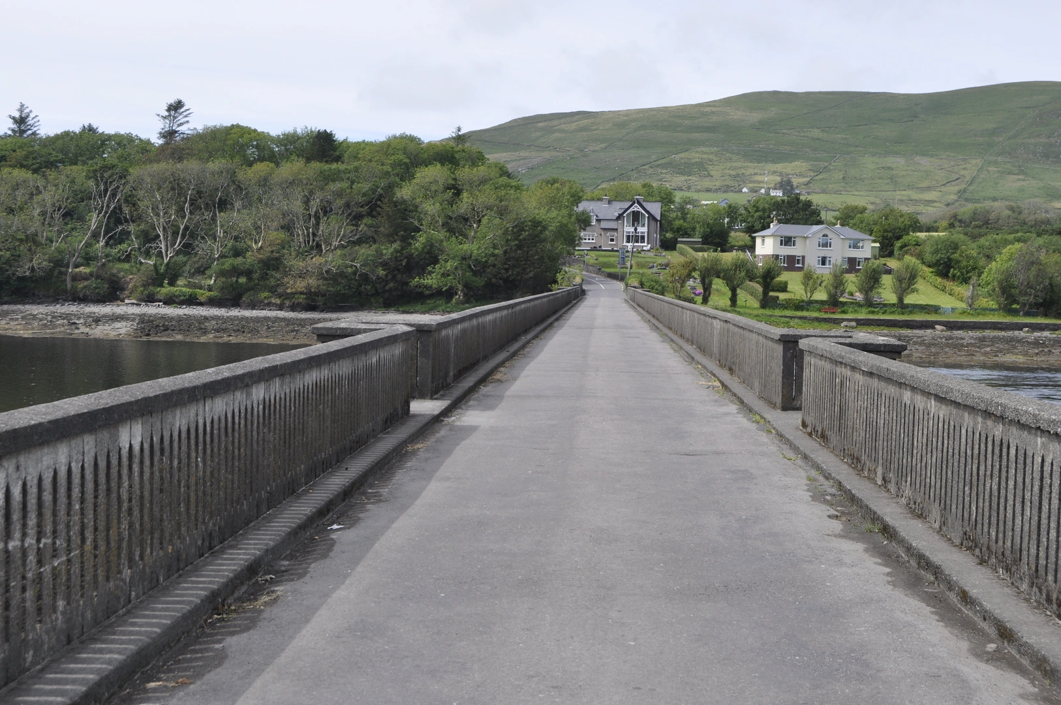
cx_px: 530
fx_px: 1413
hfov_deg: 41.2
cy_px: 352
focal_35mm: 48
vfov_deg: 28.0
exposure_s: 1/320
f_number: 9
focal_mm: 32
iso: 200
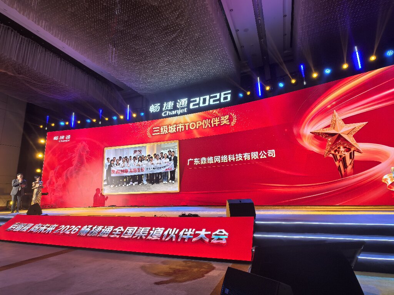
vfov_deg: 71.6
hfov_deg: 87.8
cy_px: 148
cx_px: 197
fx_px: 205
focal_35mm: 18
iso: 125
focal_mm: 1.95
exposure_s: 1/50
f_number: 2.2
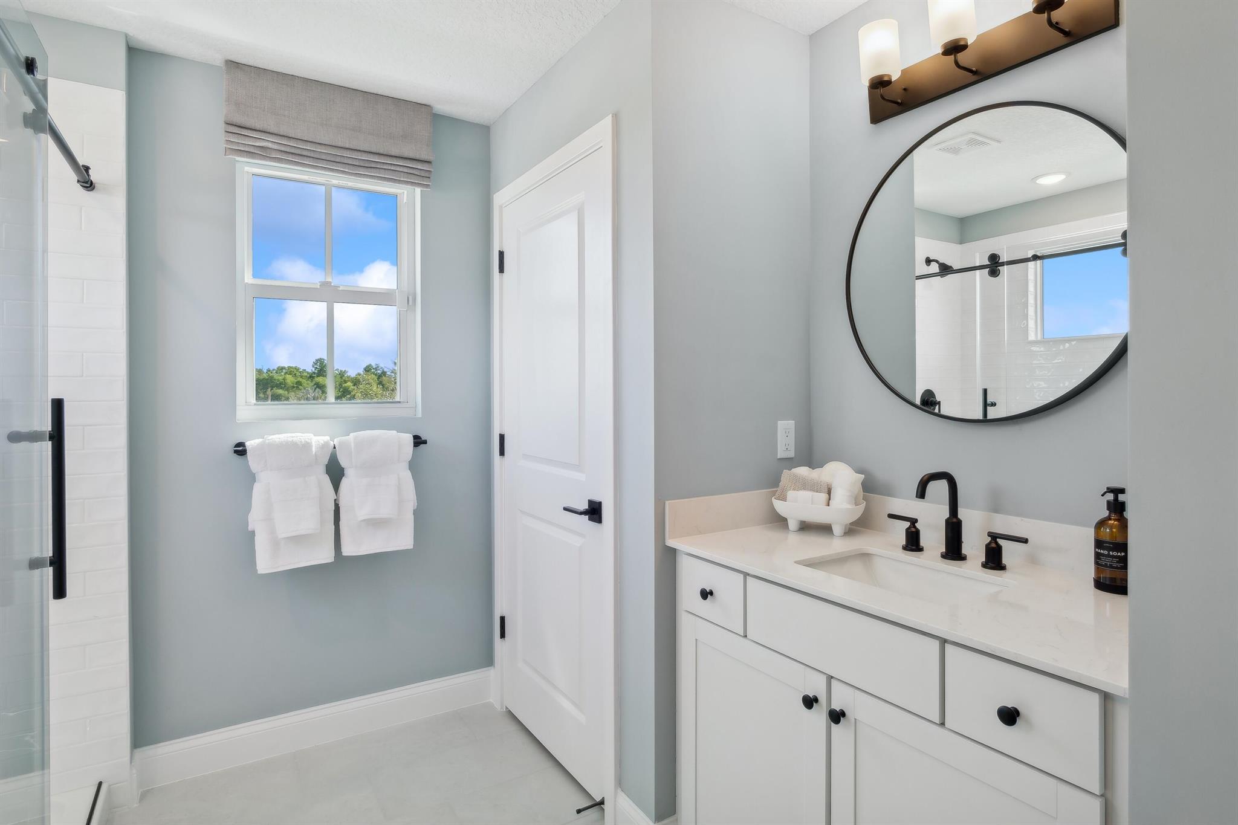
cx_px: 619
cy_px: 412
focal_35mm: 18
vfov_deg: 67.4
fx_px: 619
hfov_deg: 90.0
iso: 200
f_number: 9
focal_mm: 12
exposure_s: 1/50
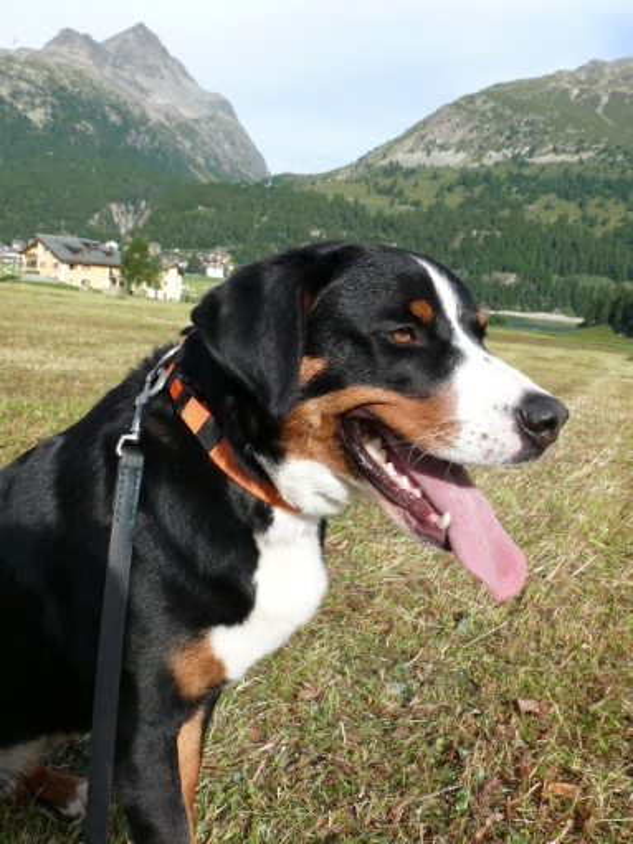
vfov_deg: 52.6
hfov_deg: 40.7
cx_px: 316
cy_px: 422
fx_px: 854
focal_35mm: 35
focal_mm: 7.4
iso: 100
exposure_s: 1/320
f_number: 5.6
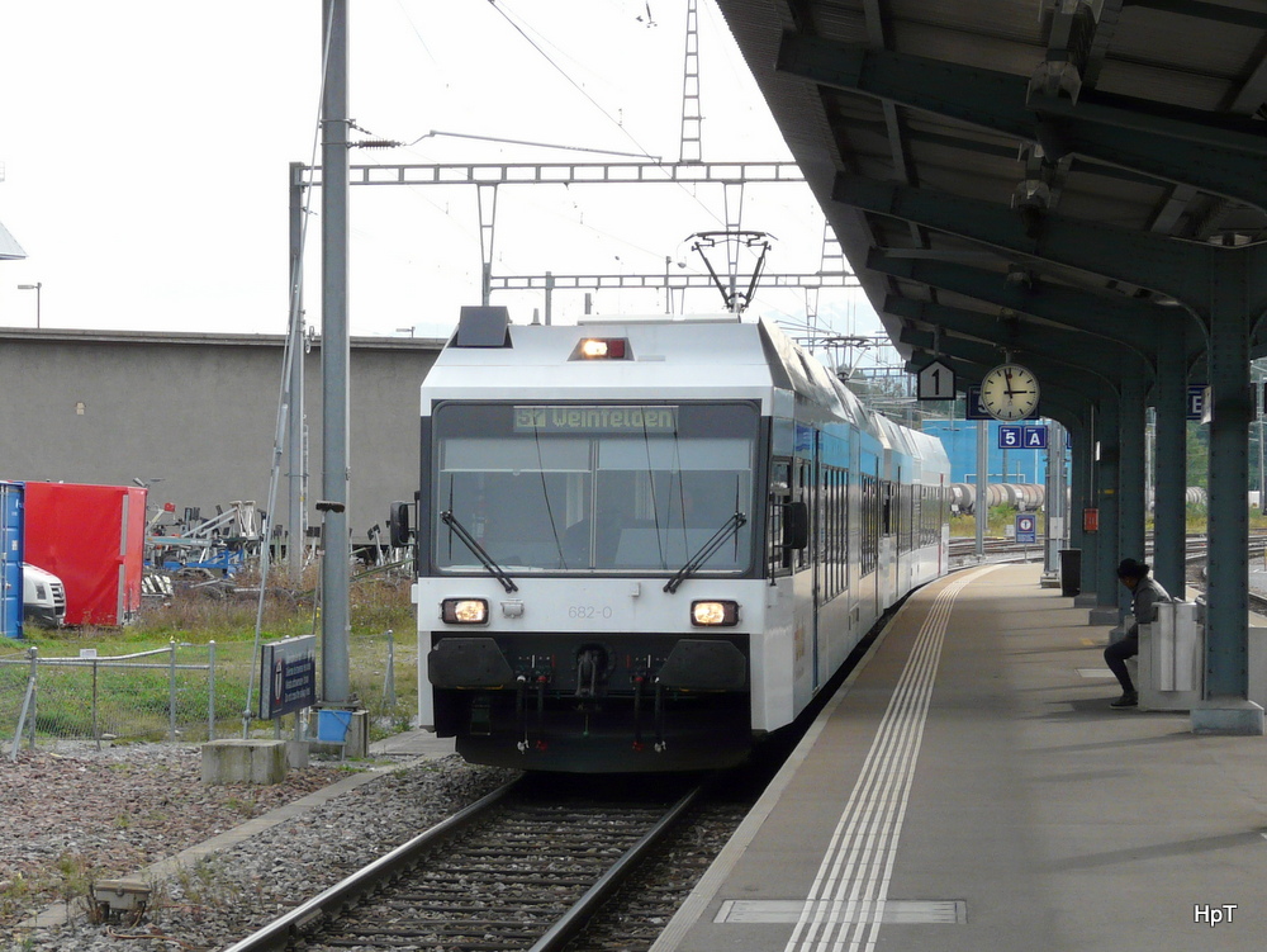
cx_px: 634
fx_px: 2746
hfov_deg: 26.0
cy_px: 476
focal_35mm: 75
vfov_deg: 19.7
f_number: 4.5
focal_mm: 12.3
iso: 100
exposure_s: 1/200
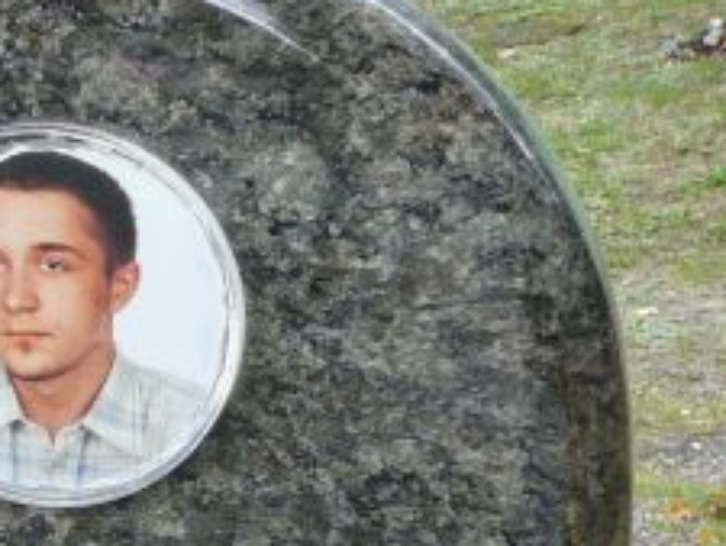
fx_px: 2329
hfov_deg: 16.5
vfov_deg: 12.9
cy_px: 737
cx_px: -271
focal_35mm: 111
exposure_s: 1/80
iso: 80
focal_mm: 5.8
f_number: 3
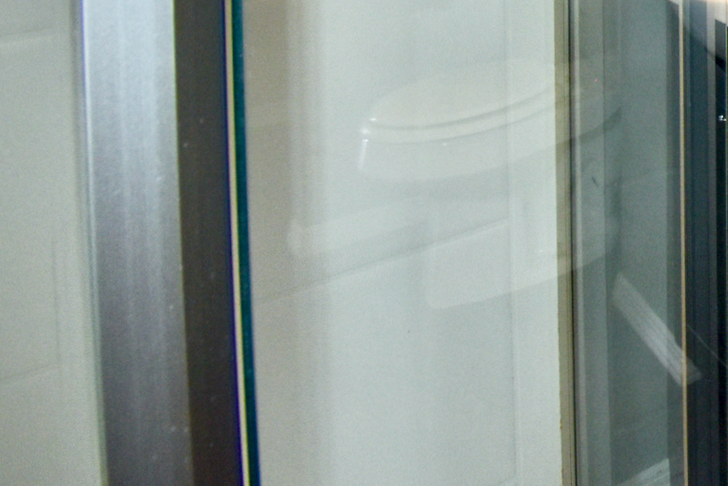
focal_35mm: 49
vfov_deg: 21.6
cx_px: 1094
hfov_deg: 27.5
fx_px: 991
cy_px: -301
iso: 400
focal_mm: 10
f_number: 4.5
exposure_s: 1/60
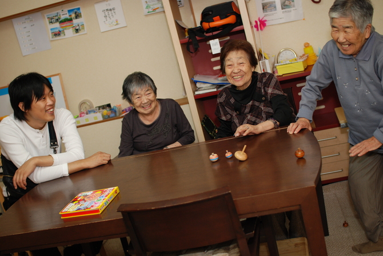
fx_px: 479
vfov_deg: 30.0
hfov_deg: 43.5
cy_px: 128
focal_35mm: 45
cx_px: 192
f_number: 2
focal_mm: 30
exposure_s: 1/125
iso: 320
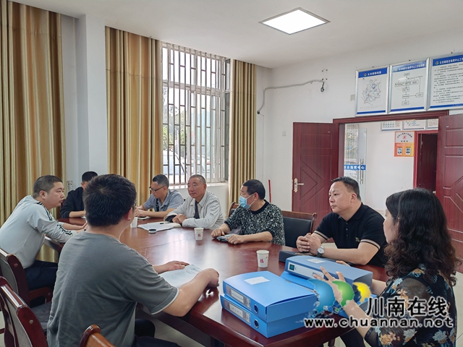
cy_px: 174
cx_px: 232
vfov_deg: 51.4
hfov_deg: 65.3
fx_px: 361
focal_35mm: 27
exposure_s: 1/100
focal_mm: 5.52
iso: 440
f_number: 1.9
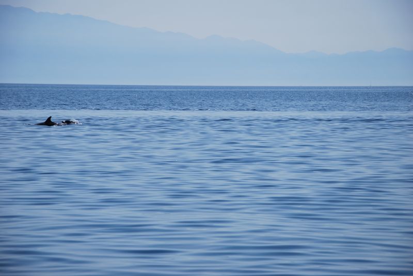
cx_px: 206
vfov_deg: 8.7
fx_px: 1810
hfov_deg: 13.0
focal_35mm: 158
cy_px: 138
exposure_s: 1/800
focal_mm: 105
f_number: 7.1
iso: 100
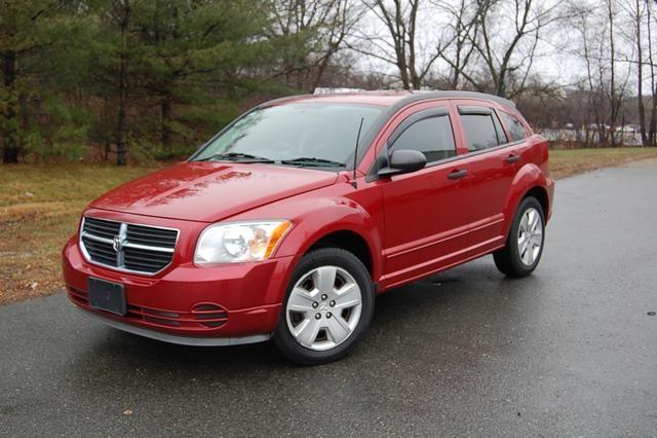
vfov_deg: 34.2
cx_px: 328
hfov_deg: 49.6
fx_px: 711
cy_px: 219
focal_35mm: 39
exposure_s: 1/125
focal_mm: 26
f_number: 5.6
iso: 250
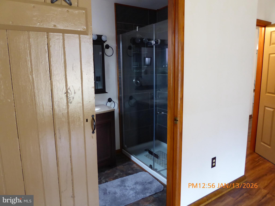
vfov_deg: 54.9
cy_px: 103
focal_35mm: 25
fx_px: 199
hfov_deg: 69.4
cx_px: 138
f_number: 3.3
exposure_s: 1/10
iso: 400
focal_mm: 4.3
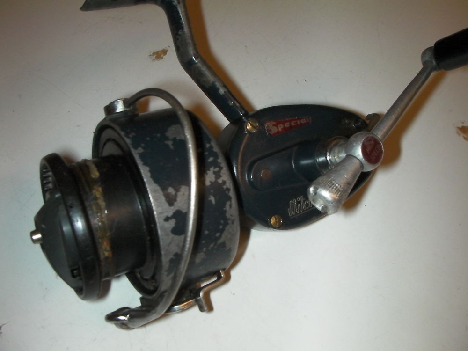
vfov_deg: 37.7
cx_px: 234
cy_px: 176
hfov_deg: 49.0
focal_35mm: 38
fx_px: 514
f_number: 5.6
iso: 200
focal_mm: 6.3
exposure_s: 1/30
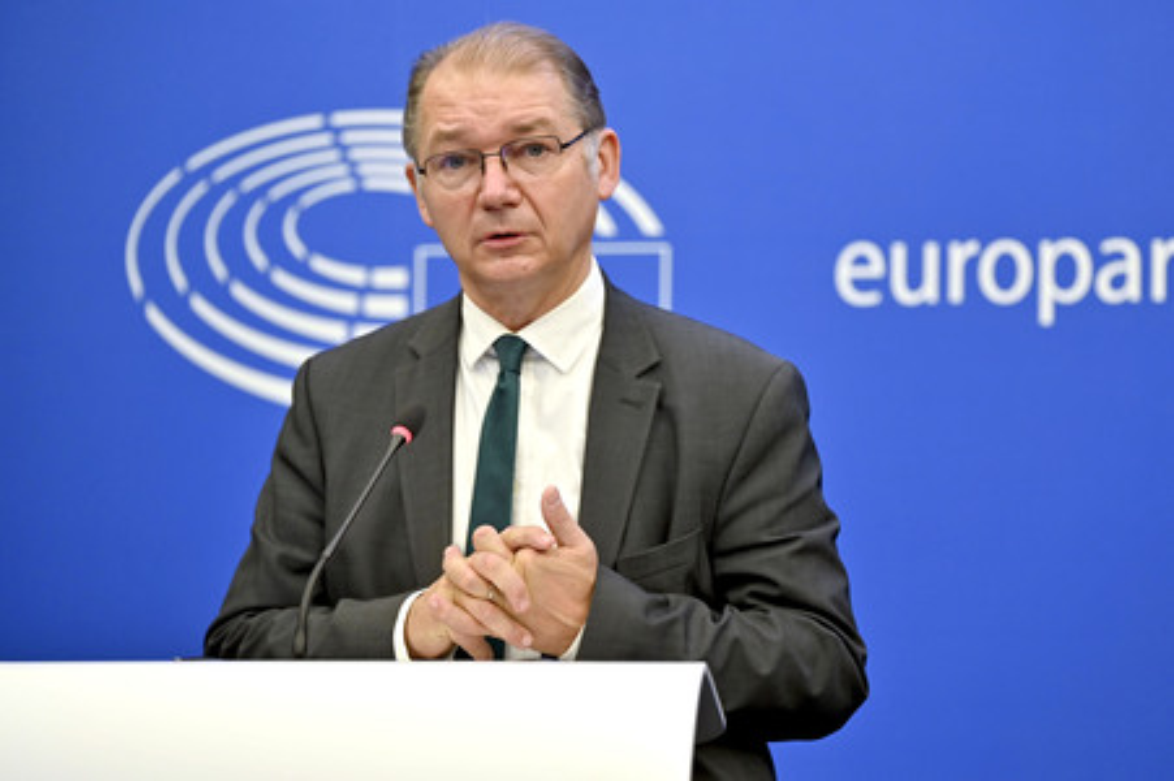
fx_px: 4399
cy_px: 390
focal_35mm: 135
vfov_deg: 10.1
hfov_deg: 15.2
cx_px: 587
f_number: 2.8
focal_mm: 135
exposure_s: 1/160
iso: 640
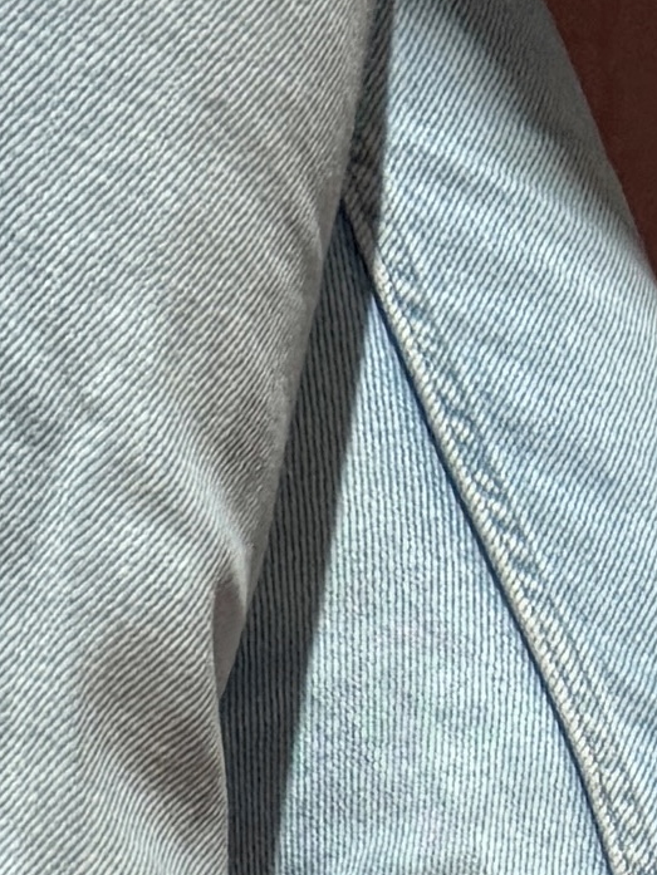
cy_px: 2159
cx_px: -94
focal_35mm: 129
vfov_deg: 12.0
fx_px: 3264
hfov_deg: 11.3
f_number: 1.78
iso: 80
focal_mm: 6.76
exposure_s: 1/7937
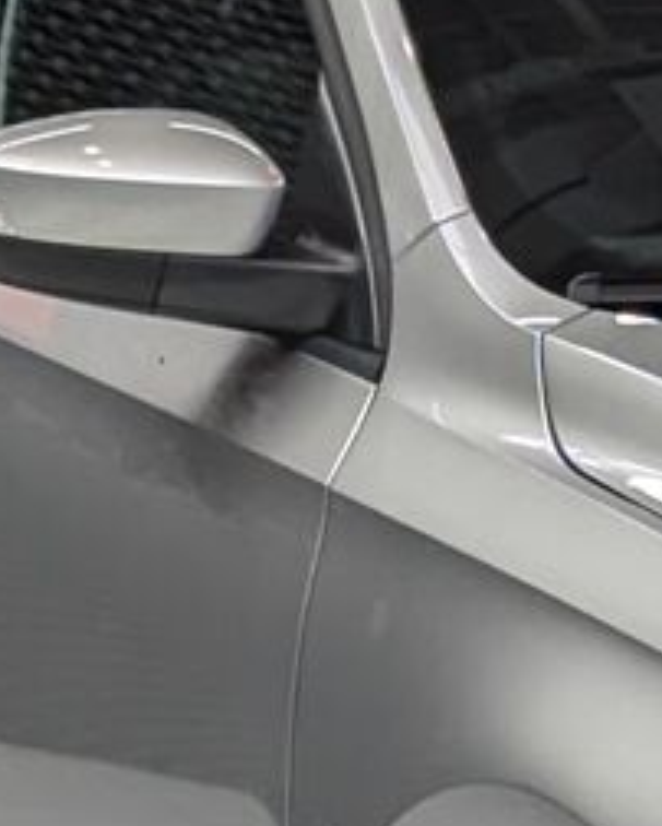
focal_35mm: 357
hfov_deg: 4.3
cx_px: 505
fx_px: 8733
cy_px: 334
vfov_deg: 5.4
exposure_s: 1/247
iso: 73
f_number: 1.85
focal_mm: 6.81
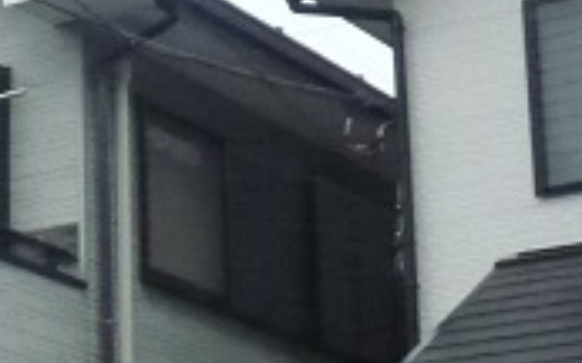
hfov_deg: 13.0
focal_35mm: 151
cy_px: 279
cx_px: -347
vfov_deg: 8.7
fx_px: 2394
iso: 1600
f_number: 4.3
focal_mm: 7.8
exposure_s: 1/1000
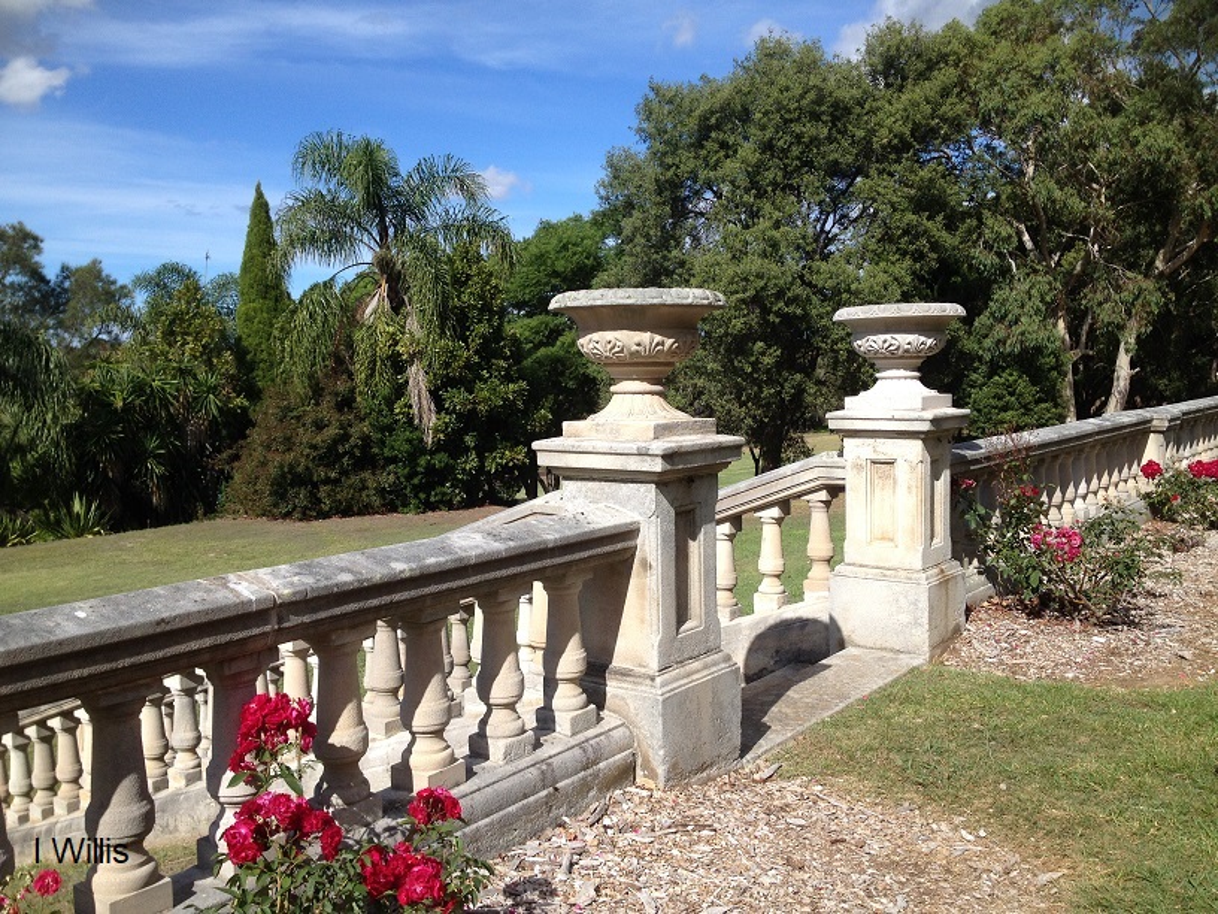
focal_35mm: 35
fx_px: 1232
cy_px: 457
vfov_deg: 40.7
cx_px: 609
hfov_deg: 52.6
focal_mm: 4.28
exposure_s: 1/1783
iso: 50
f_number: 2.4
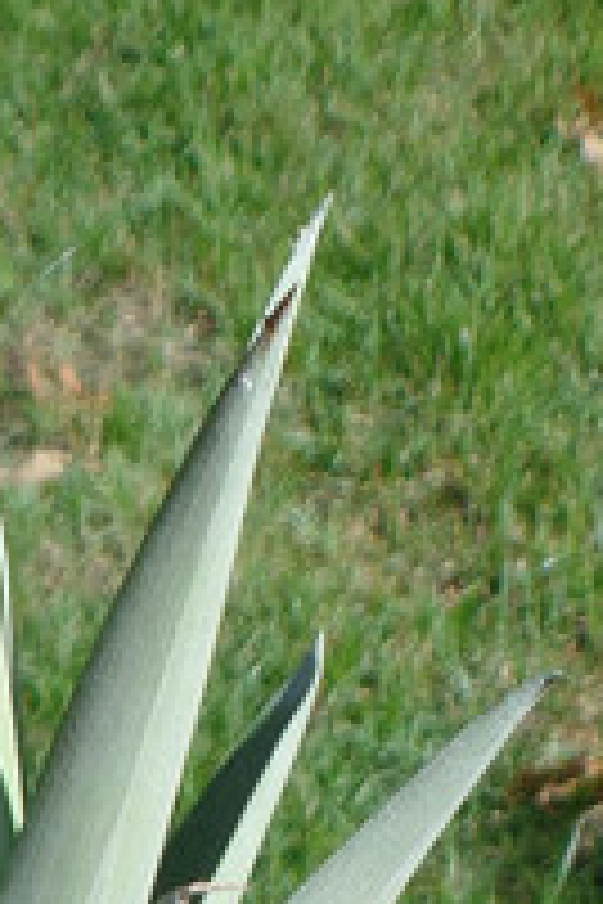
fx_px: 4371
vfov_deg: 11.0
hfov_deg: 7.8
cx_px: -117
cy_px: 1687
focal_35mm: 174
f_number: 3.6
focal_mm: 7.5
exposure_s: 1/750
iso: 80
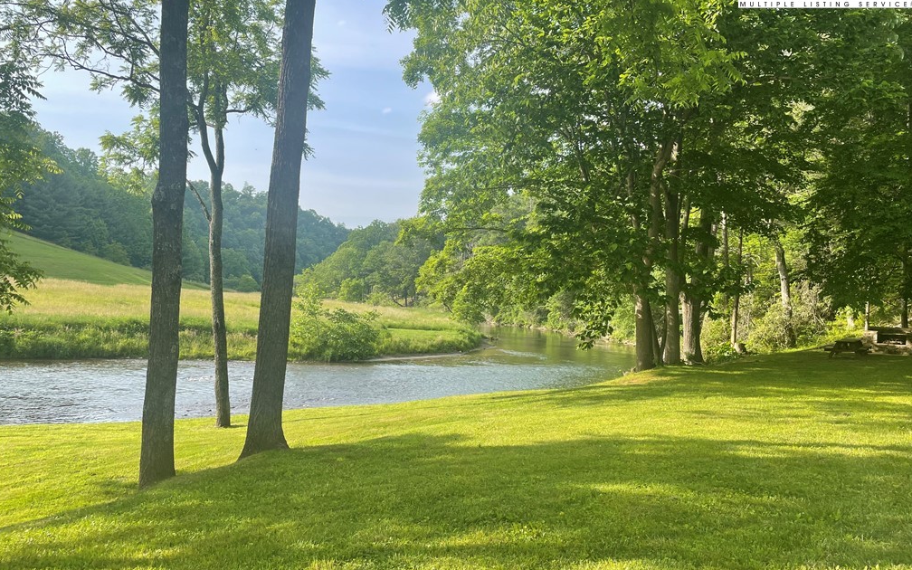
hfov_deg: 66.5
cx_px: 460
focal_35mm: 28
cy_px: 309
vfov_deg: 44.5
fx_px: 696
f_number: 1.6
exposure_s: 1/940
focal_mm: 4.2
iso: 32
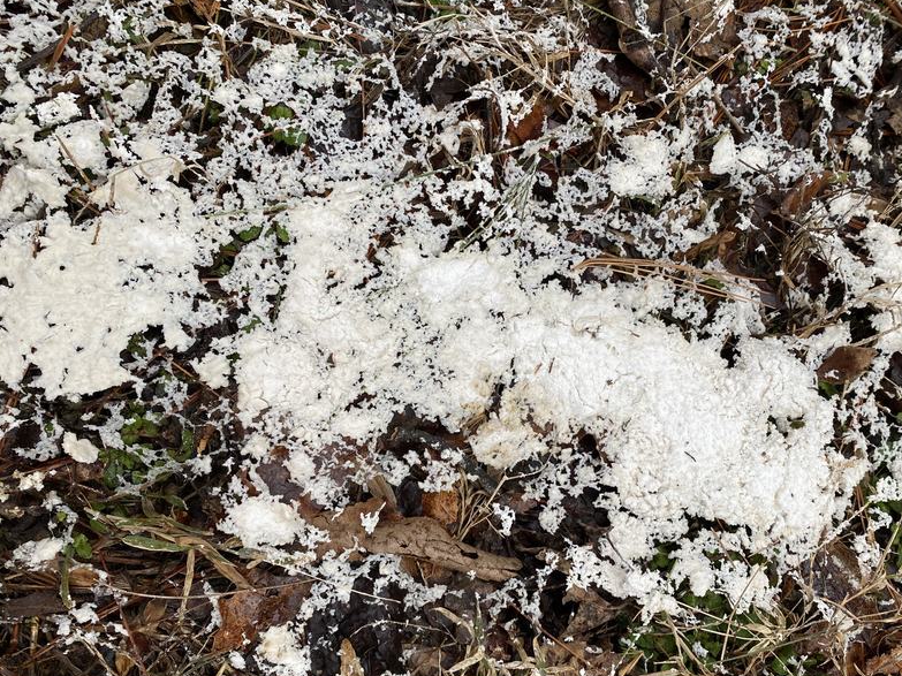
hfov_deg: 58.3
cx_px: 481
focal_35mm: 31
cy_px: 373
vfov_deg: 45.4
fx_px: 808
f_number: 1.8
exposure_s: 1/133
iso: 32
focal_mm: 4.25
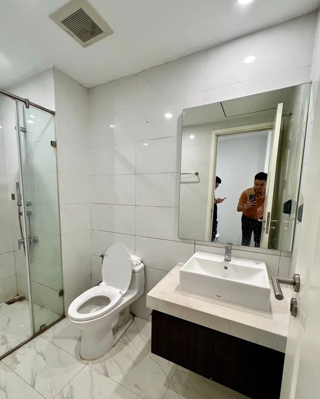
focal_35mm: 15
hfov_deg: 83.9
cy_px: 220
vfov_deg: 96.5
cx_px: 147
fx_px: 178
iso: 200
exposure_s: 1/100
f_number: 1.8
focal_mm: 1.57
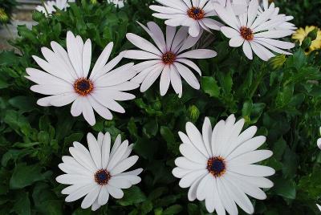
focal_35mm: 36
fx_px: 321
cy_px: 108
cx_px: 160
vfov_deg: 37.0
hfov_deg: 53.1
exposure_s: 1/125
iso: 100
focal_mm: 24
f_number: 8
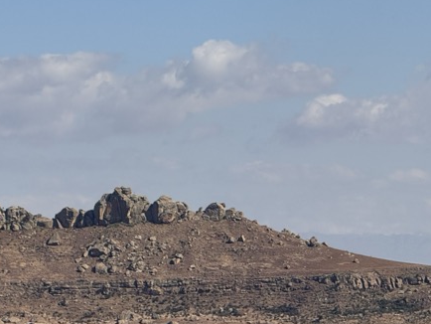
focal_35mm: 283
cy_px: 17
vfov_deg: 5.2
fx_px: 3526
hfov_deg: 7.0
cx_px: 402
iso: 50
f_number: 2.8
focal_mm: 15.66
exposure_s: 1/2146
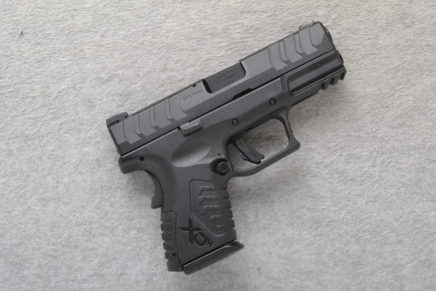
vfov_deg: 20.2
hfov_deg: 29.9
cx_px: 218
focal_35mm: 68
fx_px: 817
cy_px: 146
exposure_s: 1/125
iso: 3200
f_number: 20
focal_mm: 45
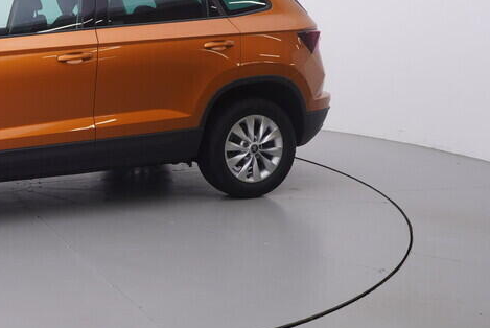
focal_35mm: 49
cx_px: 5
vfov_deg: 27.3
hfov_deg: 36.4
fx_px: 669
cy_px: 97
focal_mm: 15
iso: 200
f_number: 5
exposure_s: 1/80
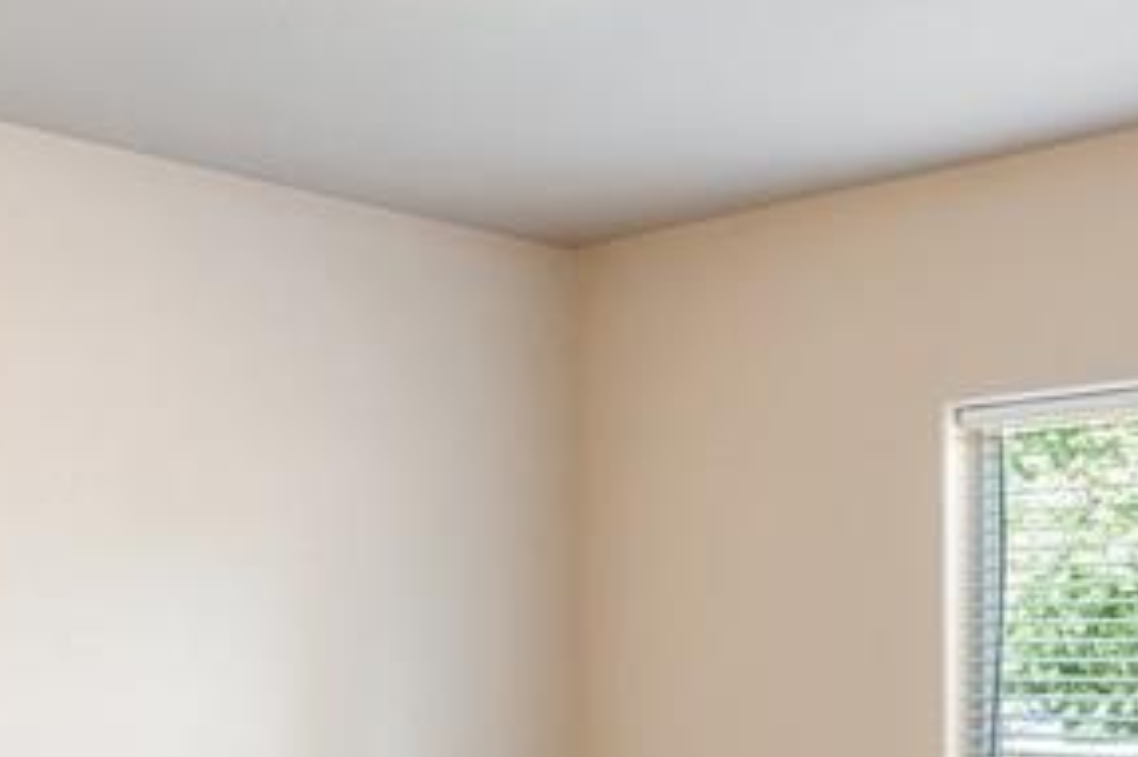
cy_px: 682
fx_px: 1801
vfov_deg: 23.1
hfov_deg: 34.8
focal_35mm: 57
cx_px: 389
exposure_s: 1.6
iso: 250
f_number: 10
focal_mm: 16
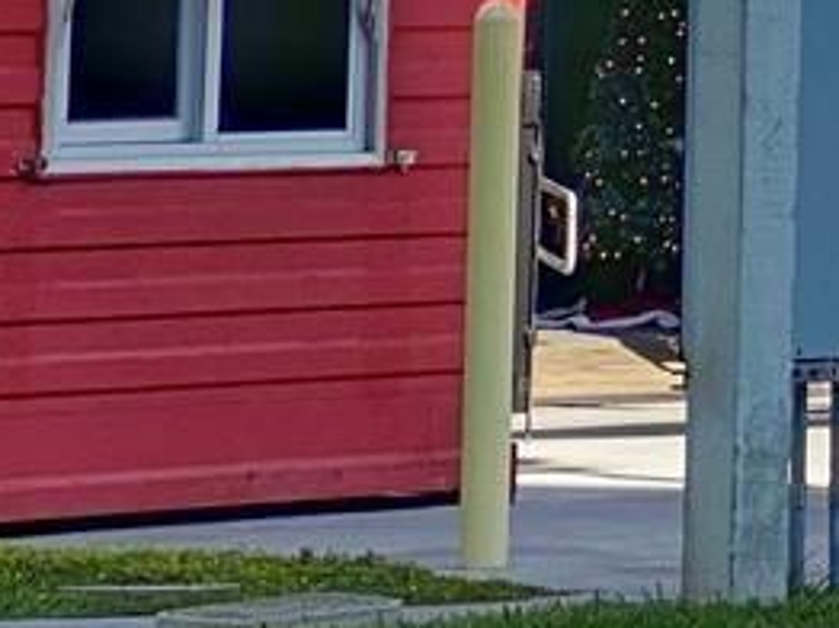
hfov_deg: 6.1
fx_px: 7700
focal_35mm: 318
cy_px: -977
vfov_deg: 4.5
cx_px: 1624
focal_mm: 6
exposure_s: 1/1295
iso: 20
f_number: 2
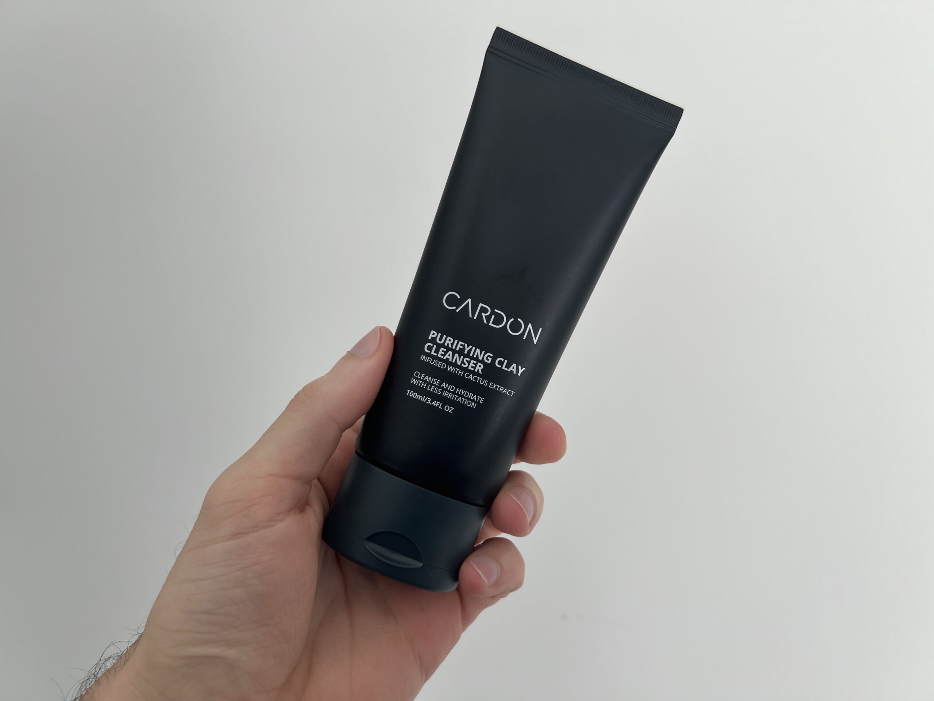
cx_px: 467
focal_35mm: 26
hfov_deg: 67.3
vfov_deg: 53.1
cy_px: 350
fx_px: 702
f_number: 1.5
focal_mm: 5.7
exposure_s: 1/164
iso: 40
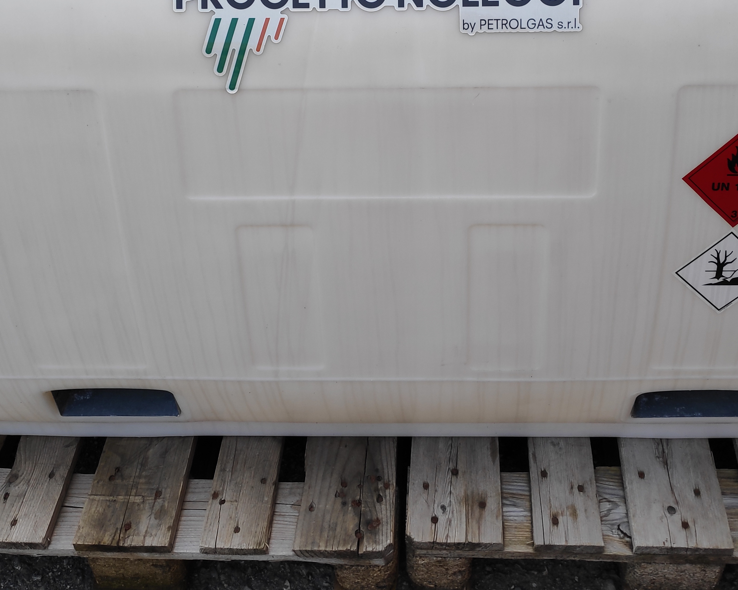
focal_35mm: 35
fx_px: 764
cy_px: 101
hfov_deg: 51.4
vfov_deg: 40.2
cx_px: 410
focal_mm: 3.94
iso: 100
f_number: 1.9
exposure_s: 1/488
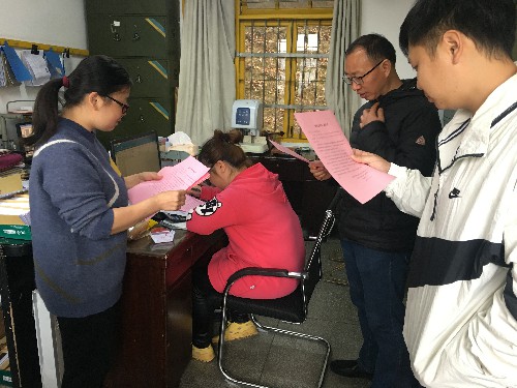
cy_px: 194
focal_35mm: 29
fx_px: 433
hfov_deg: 61.7
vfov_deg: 48.2
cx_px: 258
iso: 80
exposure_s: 1/17
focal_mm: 4.15
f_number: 2.2
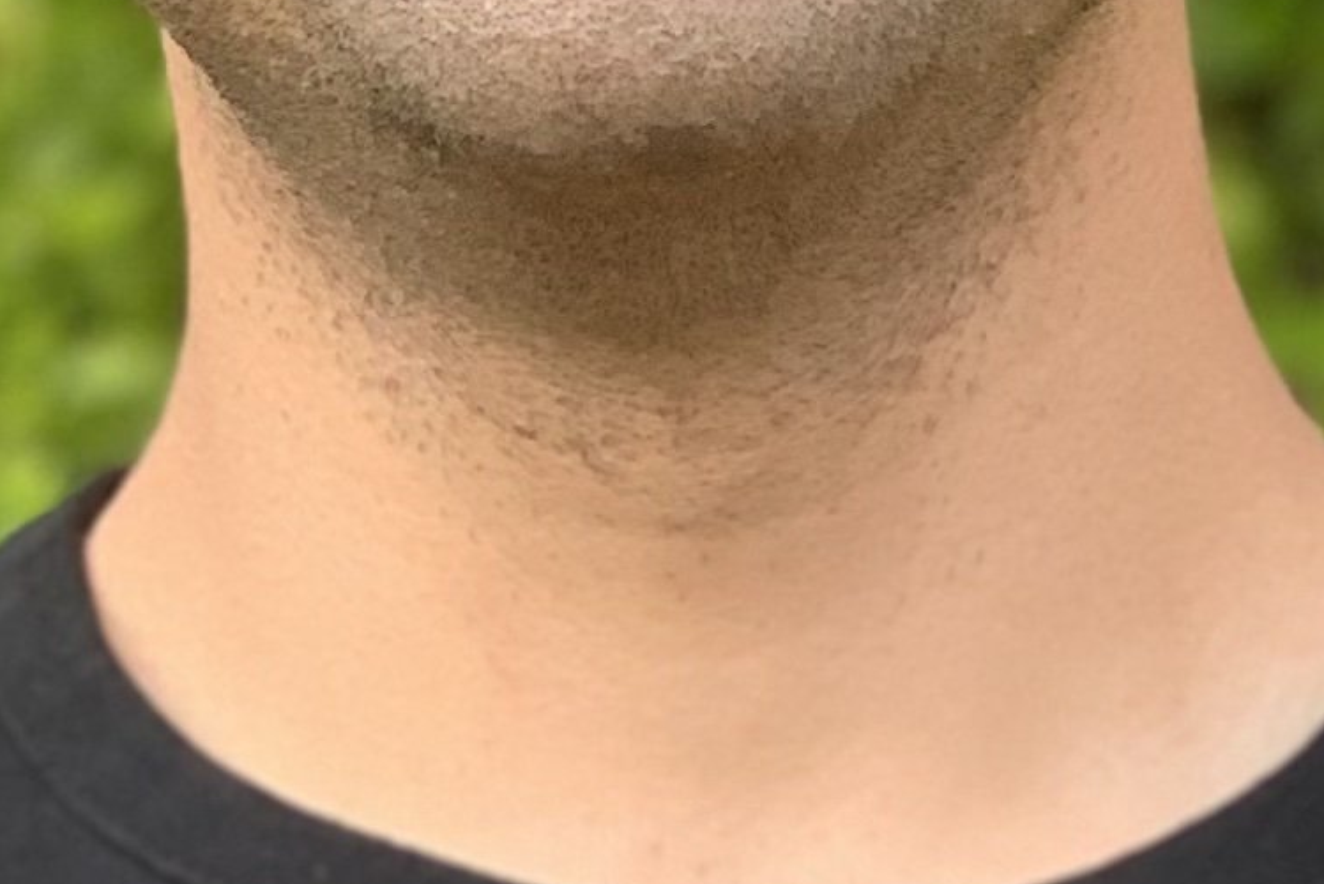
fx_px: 10706
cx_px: 718
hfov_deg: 7.1
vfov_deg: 4.7
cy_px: 316
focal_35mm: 291
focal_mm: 6
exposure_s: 1/122
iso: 80
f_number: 2.4
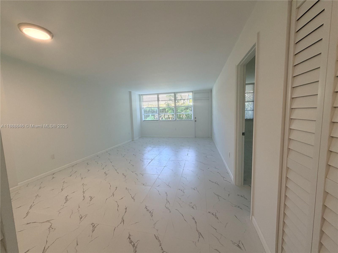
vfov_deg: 85.7
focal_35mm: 14
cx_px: 169
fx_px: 137
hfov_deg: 102.1
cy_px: 126
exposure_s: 1/120
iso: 200
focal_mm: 2.22
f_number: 2.2
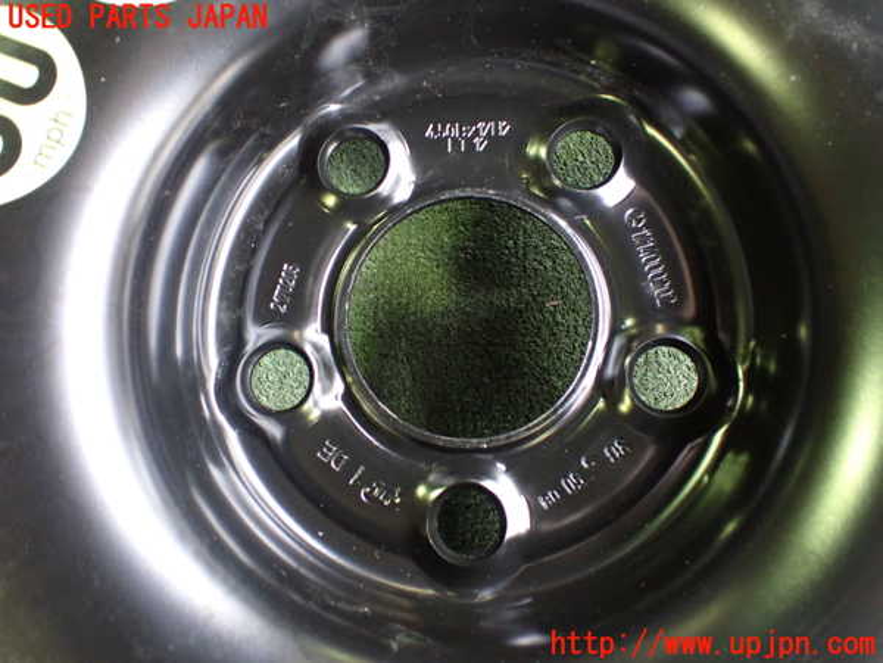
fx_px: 765
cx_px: 442
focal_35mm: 30
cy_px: 332
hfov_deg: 60.0
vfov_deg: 46.8
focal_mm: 5.4
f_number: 2.3
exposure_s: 1/30
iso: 800
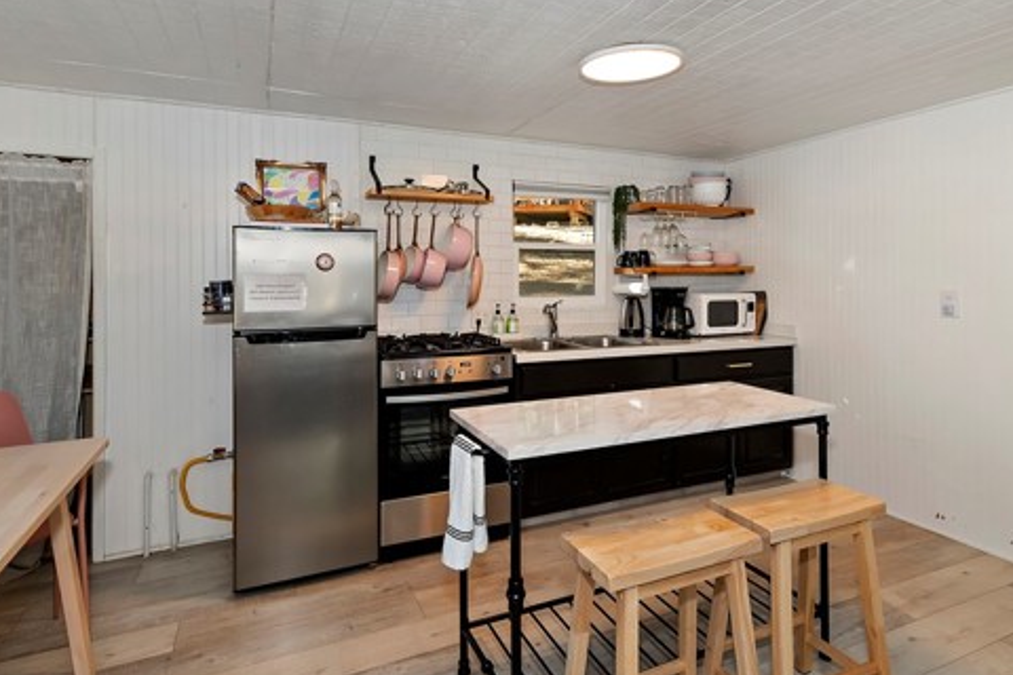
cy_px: 288
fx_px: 563
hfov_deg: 83.7
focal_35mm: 20
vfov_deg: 61.6
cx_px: 561
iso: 400
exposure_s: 1/30
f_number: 8
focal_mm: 10
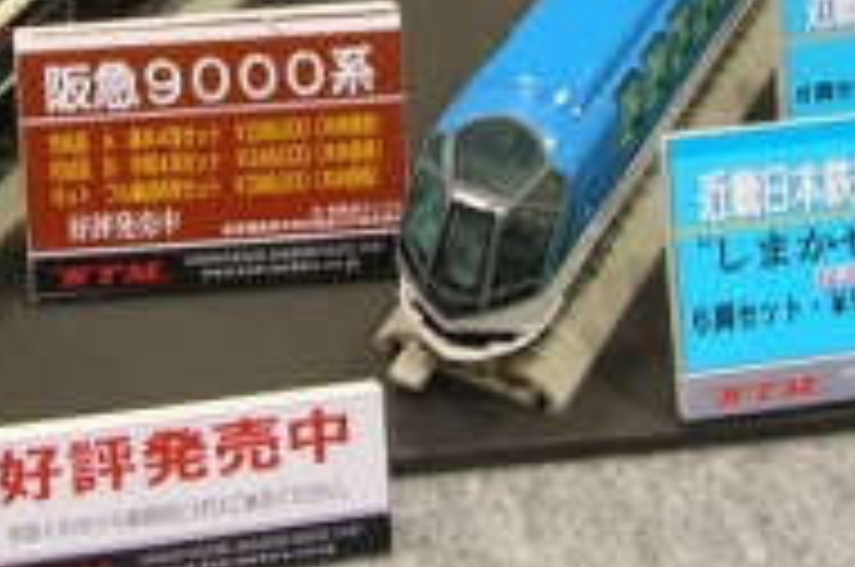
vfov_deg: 13.9
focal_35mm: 96
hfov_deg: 21.2
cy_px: -61
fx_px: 2276
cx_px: 302
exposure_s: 1/8.6
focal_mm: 5.8
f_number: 2.8
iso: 50
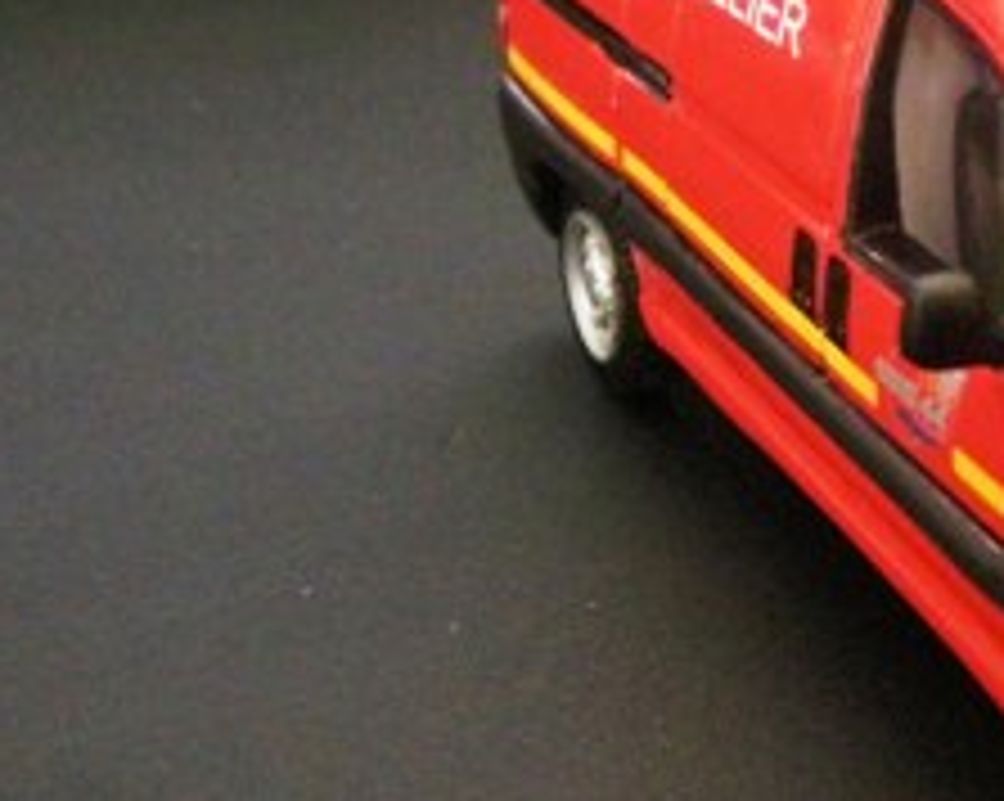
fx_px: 2909
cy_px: 526
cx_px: 1243
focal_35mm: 98
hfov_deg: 18.4
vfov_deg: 15.7
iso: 400
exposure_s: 1/24
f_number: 2.8
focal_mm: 5.7
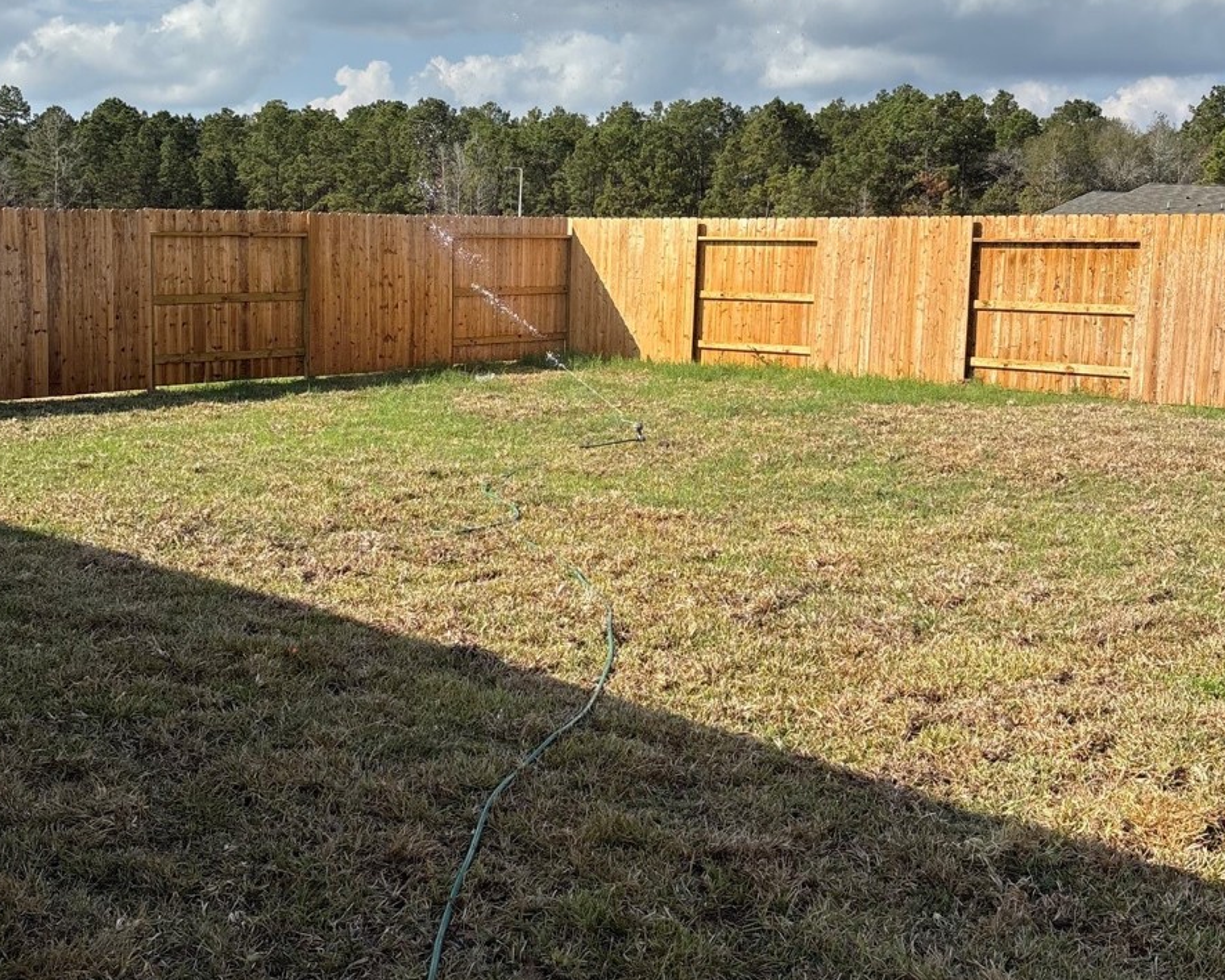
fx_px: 1595
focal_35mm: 44
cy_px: 498
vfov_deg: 34.2
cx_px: 647
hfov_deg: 42.0
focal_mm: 5.96
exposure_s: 1/3623
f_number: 1.6
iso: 50
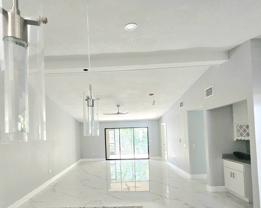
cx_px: 119
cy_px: 130
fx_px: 139
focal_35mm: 18
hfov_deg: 86.2
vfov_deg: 72.5
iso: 400
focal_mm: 1.74
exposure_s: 1/40
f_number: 2.2
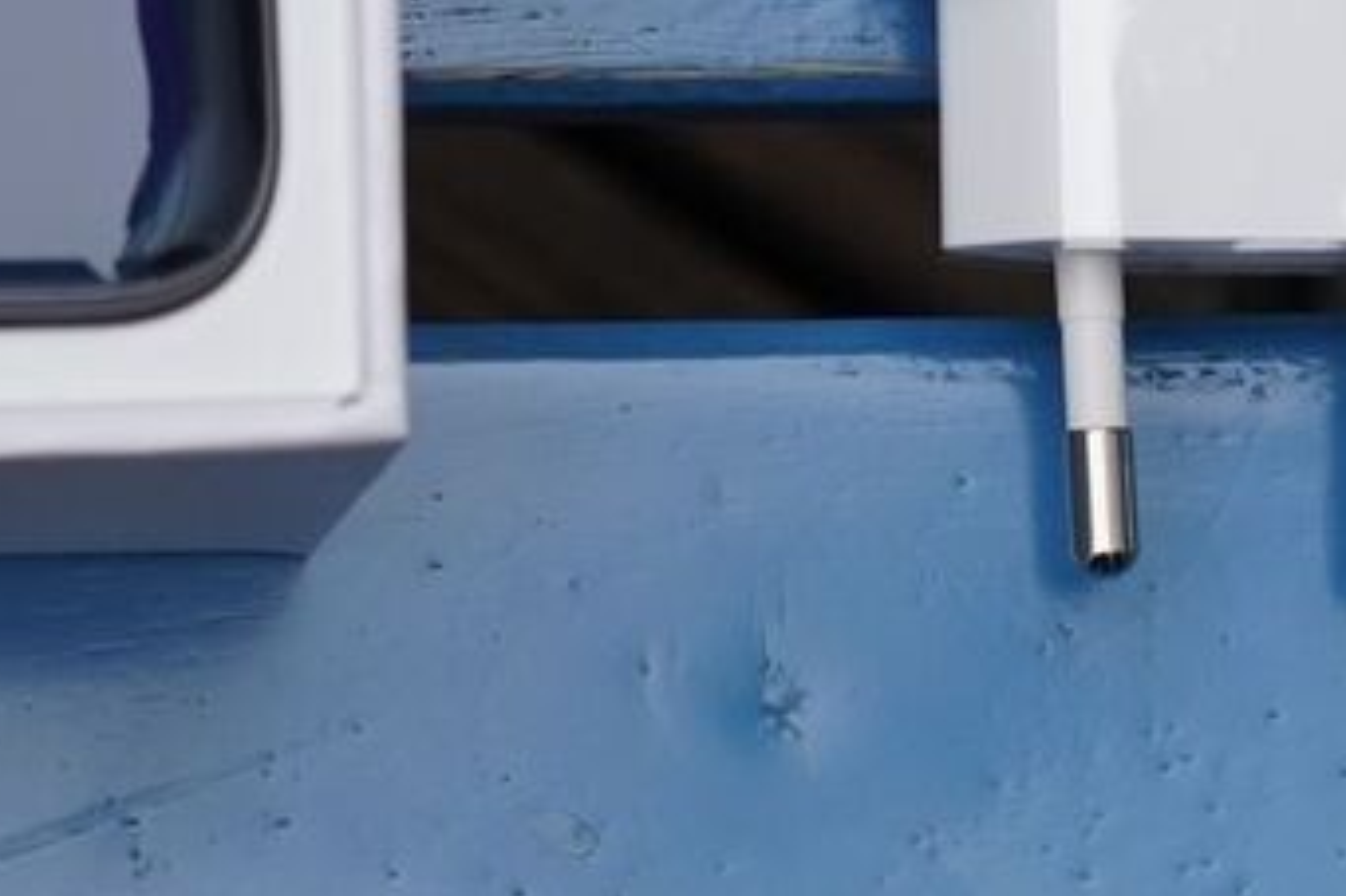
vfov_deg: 4.3
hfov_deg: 6.6
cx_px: -568
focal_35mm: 310
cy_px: -1145
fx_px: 11584
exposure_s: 1/320
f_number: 6.3
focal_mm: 55
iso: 500
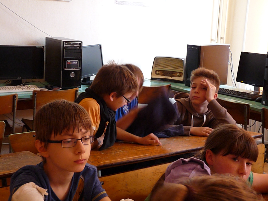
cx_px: 134
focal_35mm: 52
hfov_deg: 36.8
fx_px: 403
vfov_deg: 28.0
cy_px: 100
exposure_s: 1/30
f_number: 3.2
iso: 800
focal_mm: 9.2
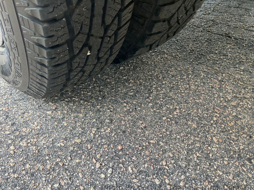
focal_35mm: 27
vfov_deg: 51.4
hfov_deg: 65.3
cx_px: 129
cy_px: 98
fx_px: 198
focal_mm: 5.7
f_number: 1.5
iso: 50
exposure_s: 1/171
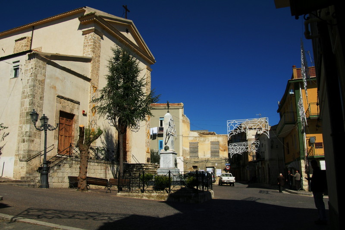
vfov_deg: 43.6
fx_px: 287
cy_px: 115
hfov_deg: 61.9
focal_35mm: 30
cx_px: 172
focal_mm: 20
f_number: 16
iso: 125
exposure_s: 1/200
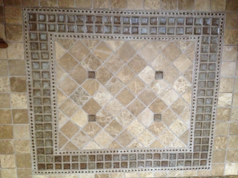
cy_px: 89
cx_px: 119
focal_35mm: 35
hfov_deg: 52.6
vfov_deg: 40.7
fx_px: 241
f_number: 2.4
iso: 400
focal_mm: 4.28
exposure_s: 1/20
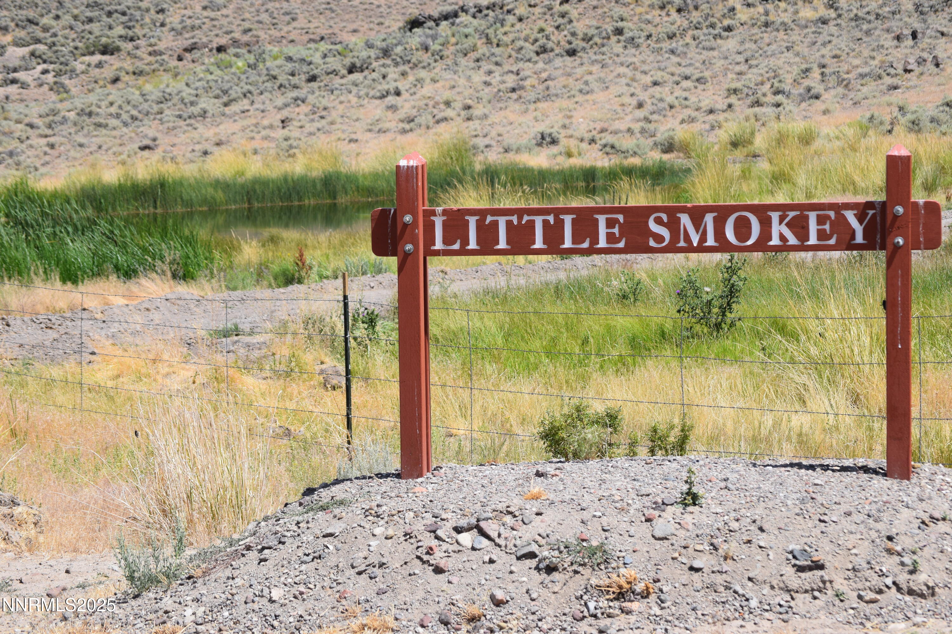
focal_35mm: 120
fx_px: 3173
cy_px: 317
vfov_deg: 11.4
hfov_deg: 17.1
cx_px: 476
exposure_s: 1/500
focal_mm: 80
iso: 200
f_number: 11
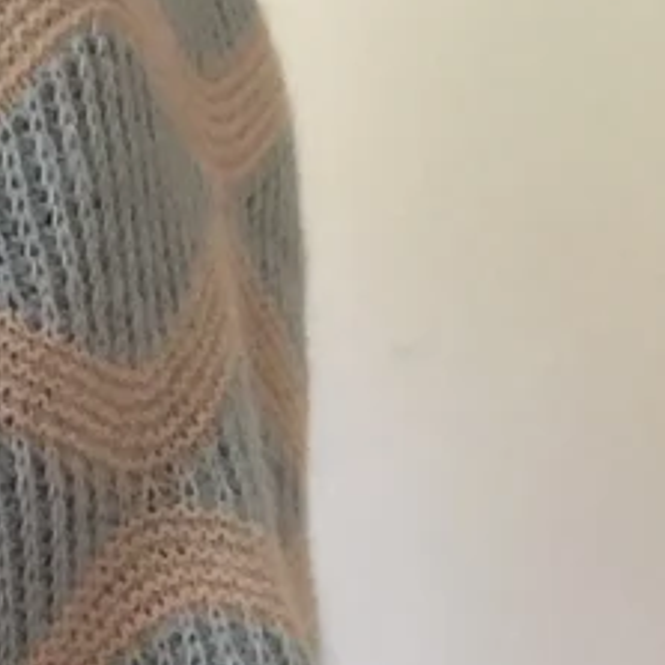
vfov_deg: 14.9
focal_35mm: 115
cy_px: 675
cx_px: -262
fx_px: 2499
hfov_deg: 14.4
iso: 125
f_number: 2.2
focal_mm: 2.87
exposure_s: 1/60
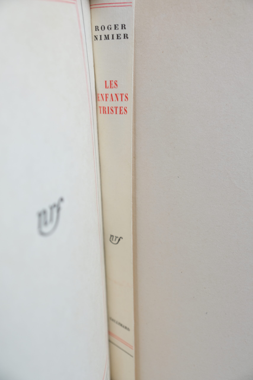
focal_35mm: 38
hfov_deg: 35.1
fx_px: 400
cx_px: 126
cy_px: 190
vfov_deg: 50.7
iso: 400
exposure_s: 1/100
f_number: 4
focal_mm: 25.4
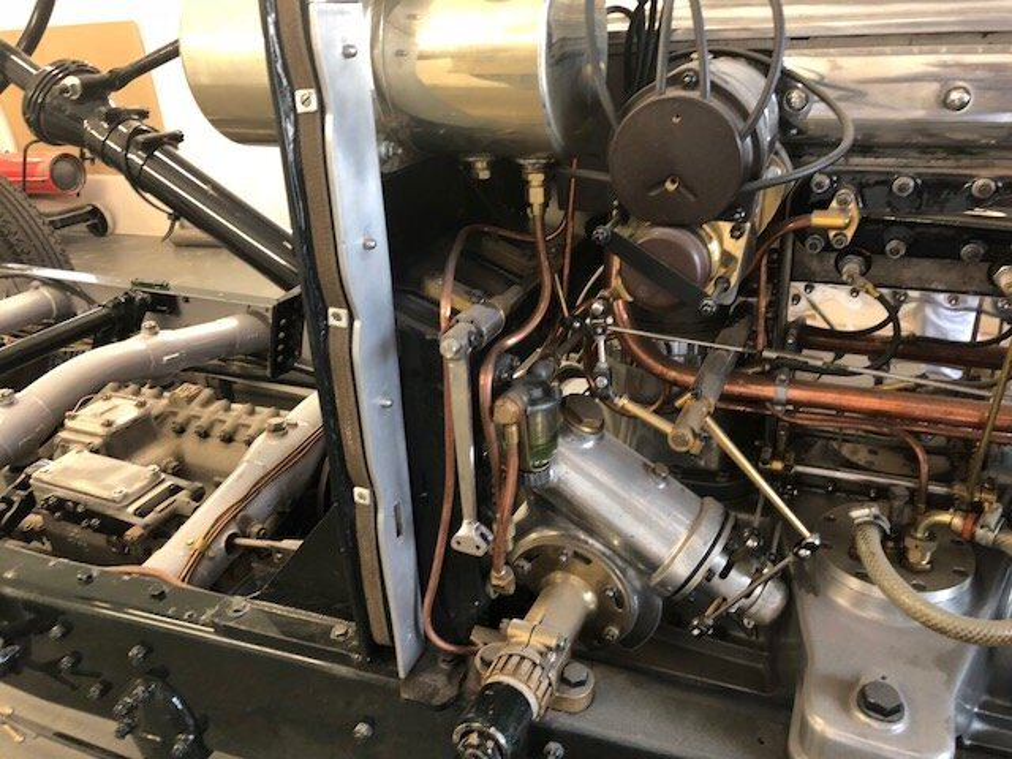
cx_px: 506
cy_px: 380
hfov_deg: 63.4
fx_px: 819
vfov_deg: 49.7
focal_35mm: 28
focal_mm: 4
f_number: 1.8
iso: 40
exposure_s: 1/20
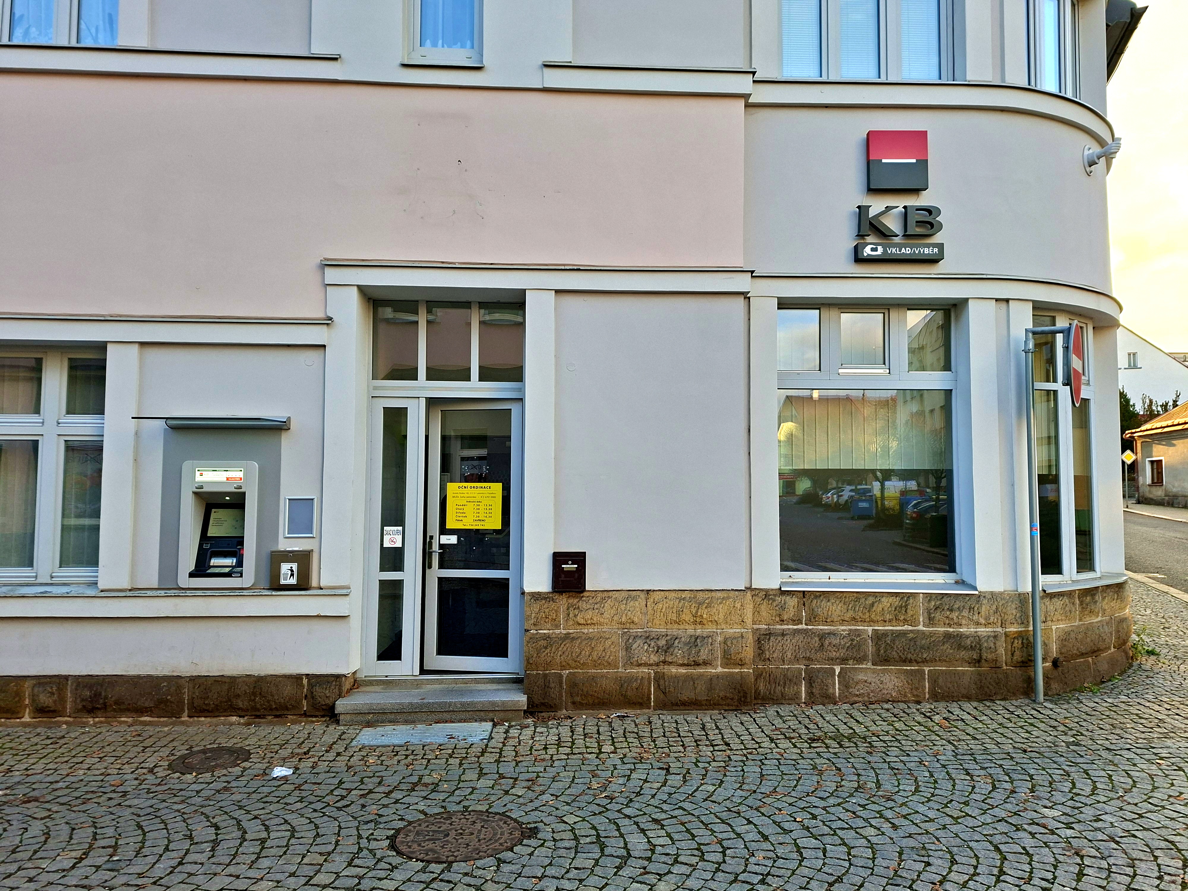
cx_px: 594
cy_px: 446
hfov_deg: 73.9
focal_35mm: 23
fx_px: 789
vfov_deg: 58.9
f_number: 1.8
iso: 50
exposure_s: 1/286
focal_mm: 5.54
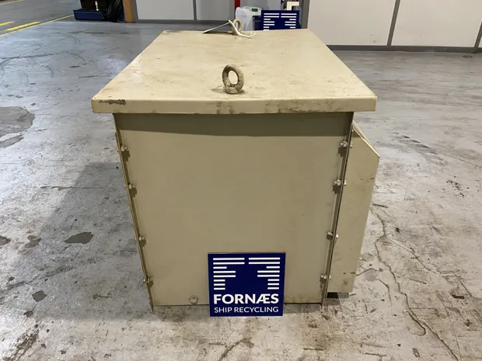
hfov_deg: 67.3
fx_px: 362
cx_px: 241
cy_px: 180
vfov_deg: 53.1
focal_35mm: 26
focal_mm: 4.25
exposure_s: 1/50
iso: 200
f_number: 1.8
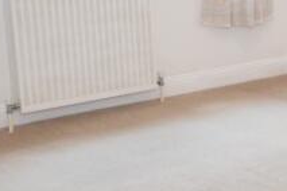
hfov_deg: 21.9
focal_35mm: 72
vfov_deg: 18.7
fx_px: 574
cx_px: 462
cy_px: 38
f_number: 4
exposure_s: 1/60
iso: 800
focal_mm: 10
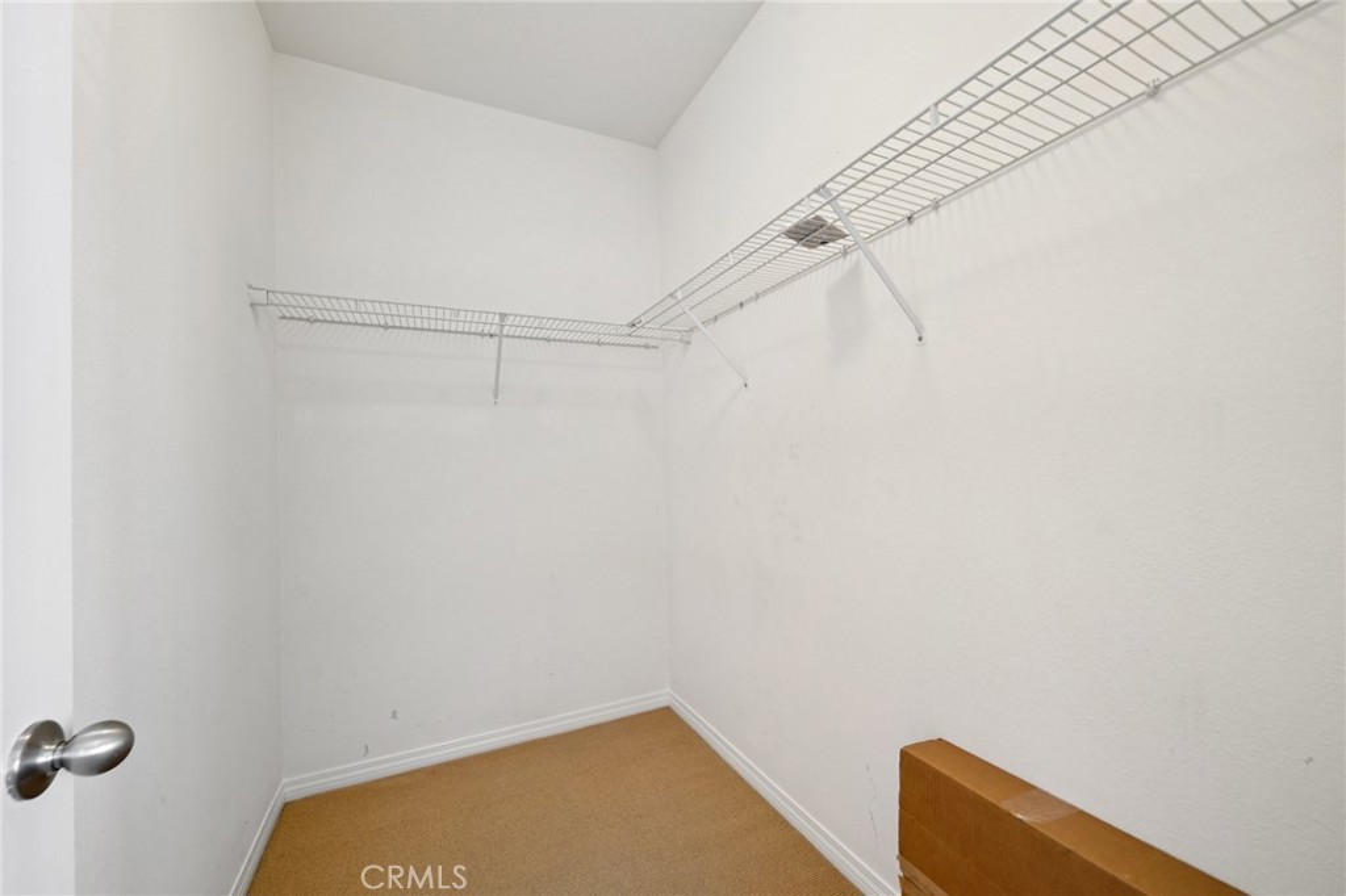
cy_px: 448
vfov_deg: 85.4
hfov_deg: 108.3
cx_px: 673
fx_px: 486
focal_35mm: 13
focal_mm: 13
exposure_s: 1/8
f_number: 8
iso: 400
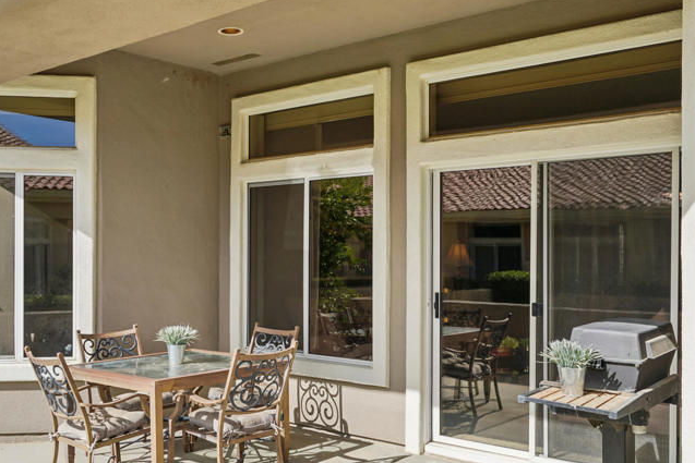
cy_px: 252
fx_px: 714
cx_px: 382
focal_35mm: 37
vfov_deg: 35.9
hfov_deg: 51.8
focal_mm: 23
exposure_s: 1/200
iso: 100
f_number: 8
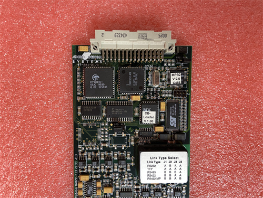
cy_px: 99
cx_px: 132
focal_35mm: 26
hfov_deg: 67.3
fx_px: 198
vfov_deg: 53.1
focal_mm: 4.25
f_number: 1.8
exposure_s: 1/50
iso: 250
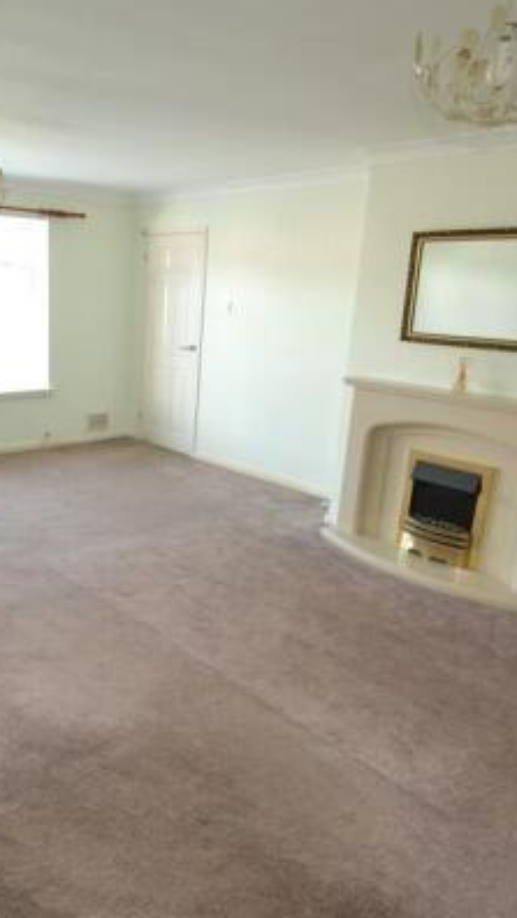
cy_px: 460
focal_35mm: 26
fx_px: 633
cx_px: 170
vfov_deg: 71.9
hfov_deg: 43.8
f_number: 3.5
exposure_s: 1/60
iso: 720
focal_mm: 10
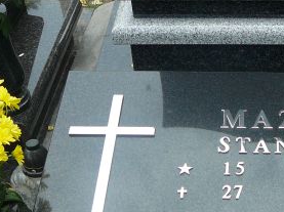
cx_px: 272
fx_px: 664
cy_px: 212
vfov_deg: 17.7
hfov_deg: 23.3
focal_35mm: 81
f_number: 2.8
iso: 80
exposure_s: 1/500
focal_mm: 5.2
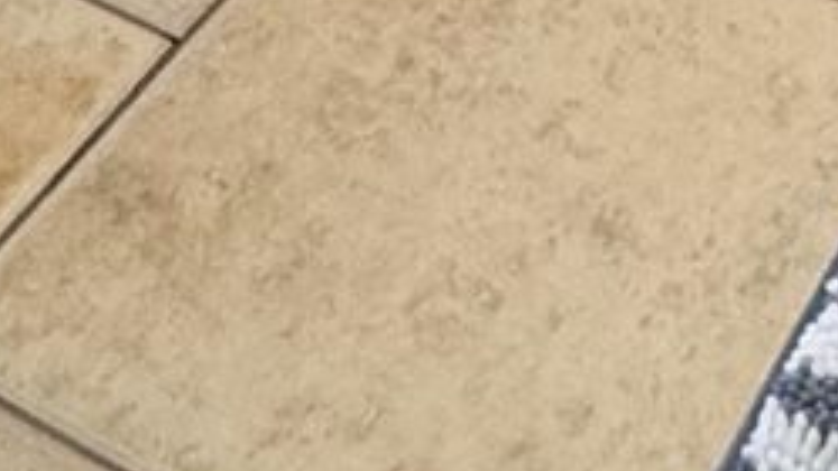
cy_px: -1968
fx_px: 3133
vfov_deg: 5.8
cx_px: 926
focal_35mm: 141
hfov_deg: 14.9
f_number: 2.2
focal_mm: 2.22
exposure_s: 1/60
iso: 160
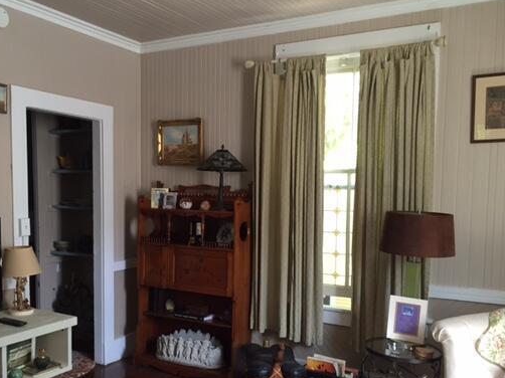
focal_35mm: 37
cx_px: 215
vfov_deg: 38.4
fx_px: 540
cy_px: 236
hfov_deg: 50.0
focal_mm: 4.15
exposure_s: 1/30
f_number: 2.2
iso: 80
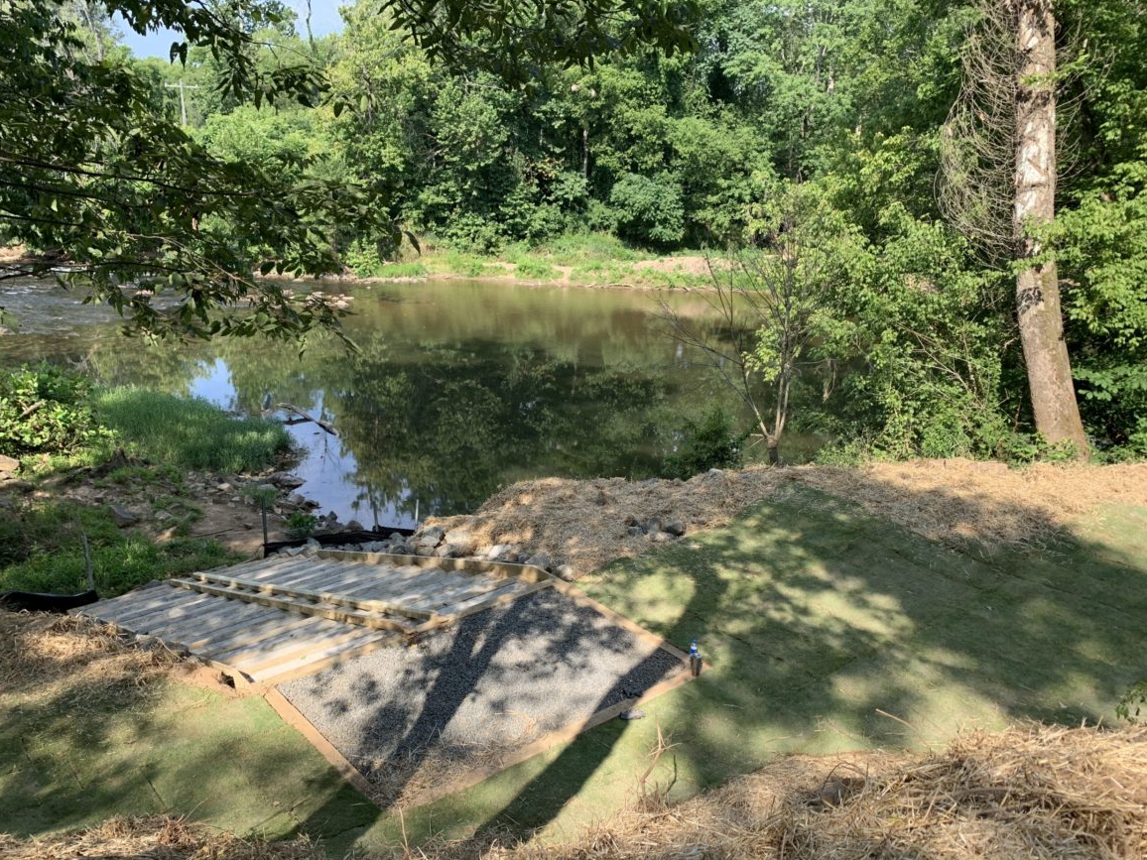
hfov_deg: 65.3
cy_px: 436
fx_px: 895
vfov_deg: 51.4
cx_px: 553
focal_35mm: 27
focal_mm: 4.25
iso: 25
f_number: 1.8
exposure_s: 1/555
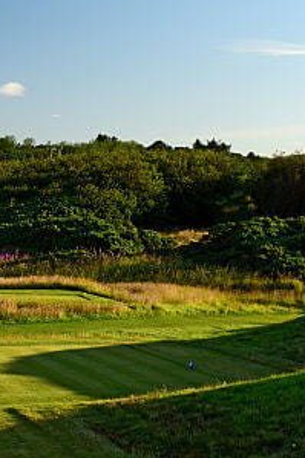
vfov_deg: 21.2
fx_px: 1221
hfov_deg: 13.0
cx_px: -233
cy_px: 295
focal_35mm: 96
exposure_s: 1/250
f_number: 5.6
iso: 200
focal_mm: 28
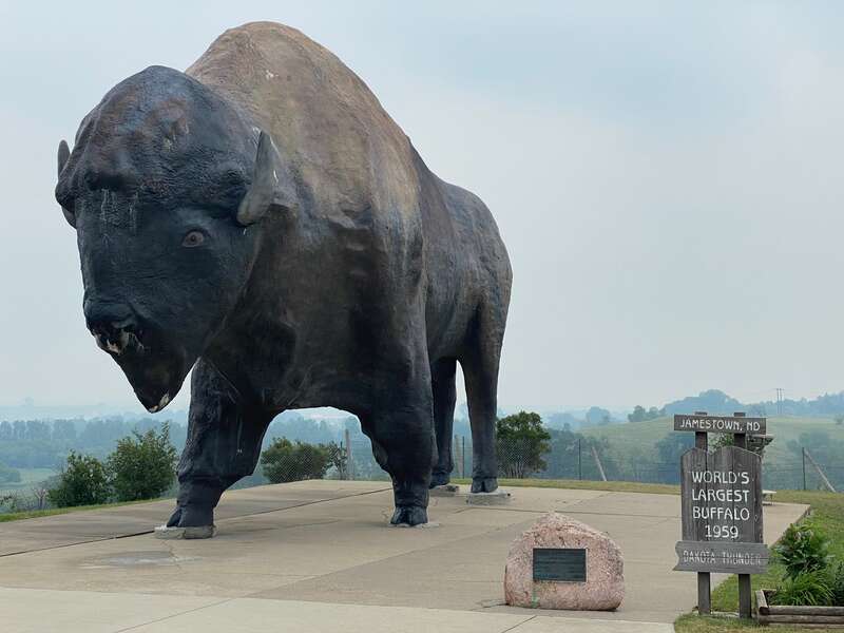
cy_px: 316
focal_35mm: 52
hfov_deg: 36.8
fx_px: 1268
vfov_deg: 28.0
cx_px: 422
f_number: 2
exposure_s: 1/856
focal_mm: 6
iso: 20
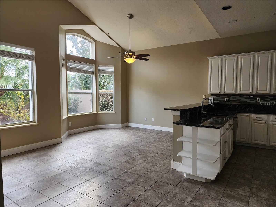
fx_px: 183
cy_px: 104
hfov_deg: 73.9
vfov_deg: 58.9
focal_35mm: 23
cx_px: 138
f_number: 1.8
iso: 64
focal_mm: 6.4
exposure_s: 1/180
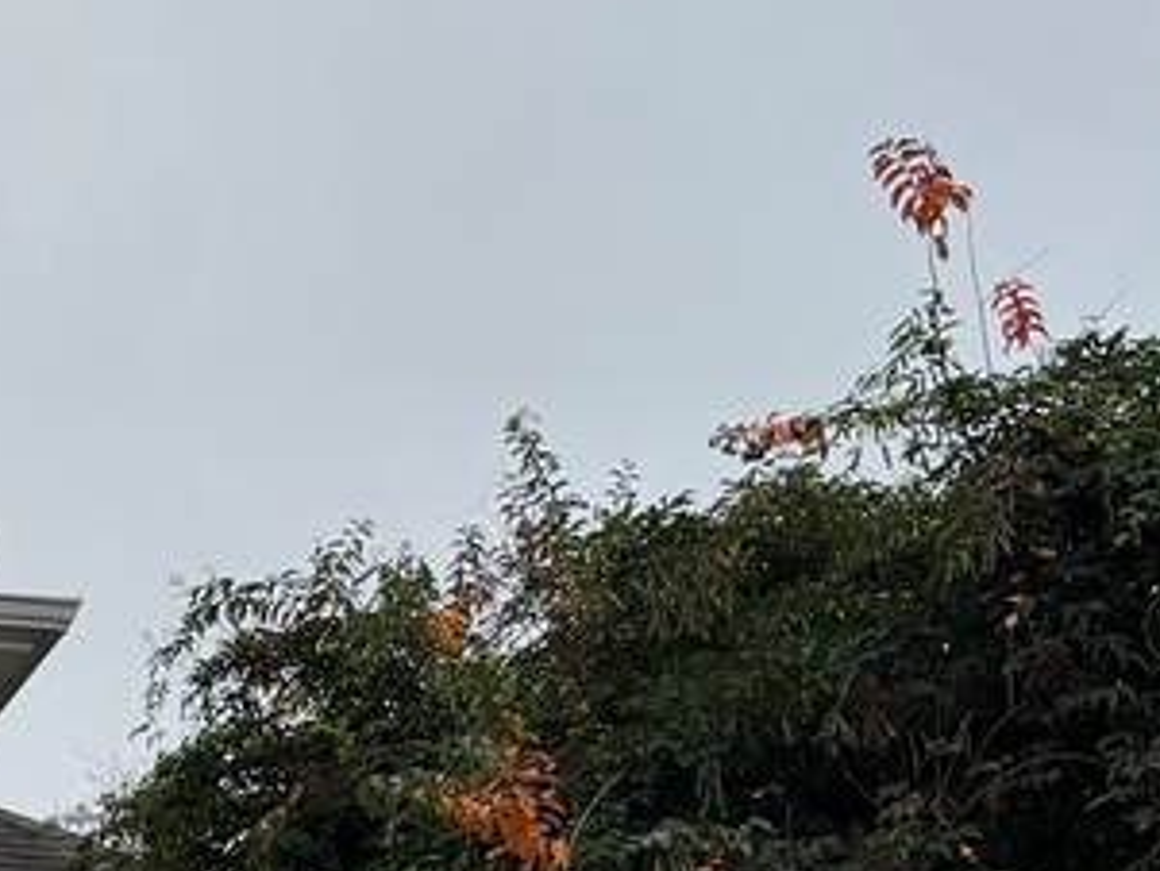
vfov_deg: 13.7
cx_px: -524
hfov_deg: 17.5
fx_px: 3419
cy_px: 1291
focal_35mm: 102
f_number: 1.78
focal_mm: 6.76
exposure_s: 1/3953
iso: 100
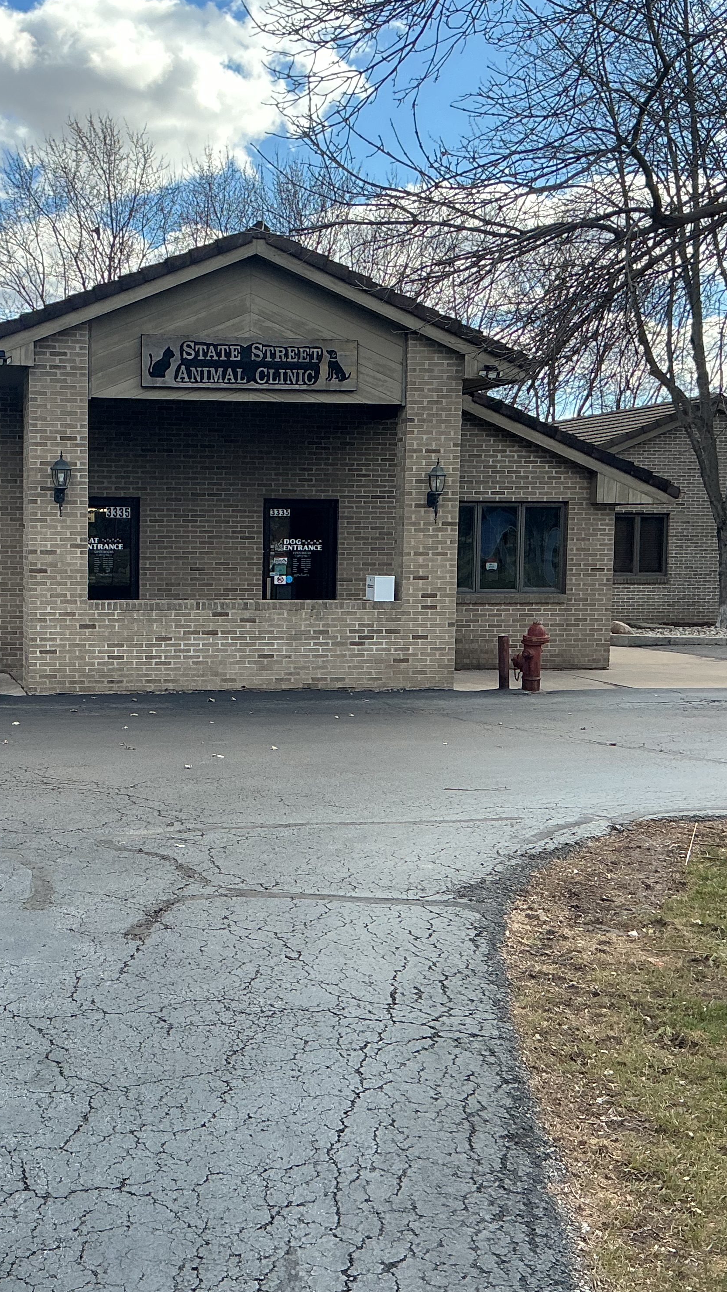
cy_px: 643
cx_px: 170
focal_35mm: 43
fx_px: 1474
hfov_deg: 27.3
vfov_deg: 47.4
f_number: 1.8
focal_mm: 3
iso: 25
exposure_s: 1/599
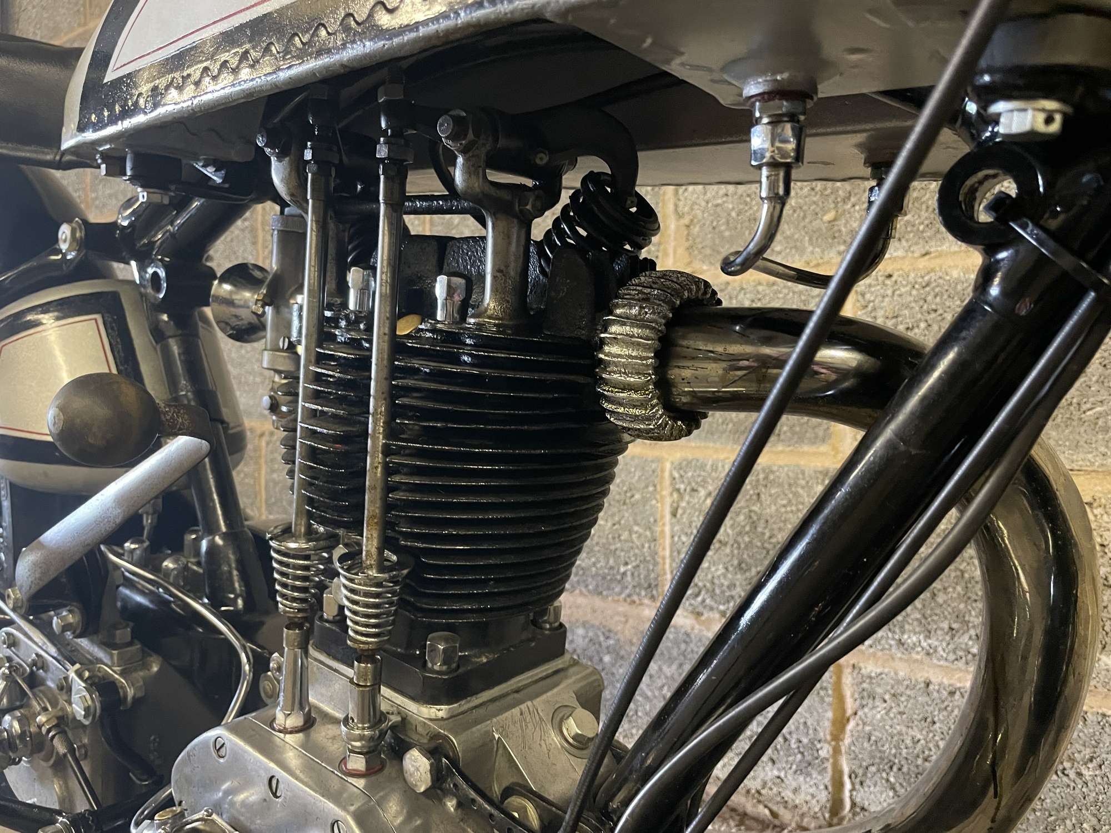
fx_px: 834
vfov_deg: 53.1
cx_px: 556
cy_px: 416
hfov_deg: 67.3
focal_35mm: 26
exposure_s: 1/25
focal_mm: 4.2
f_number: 1.6
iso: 500
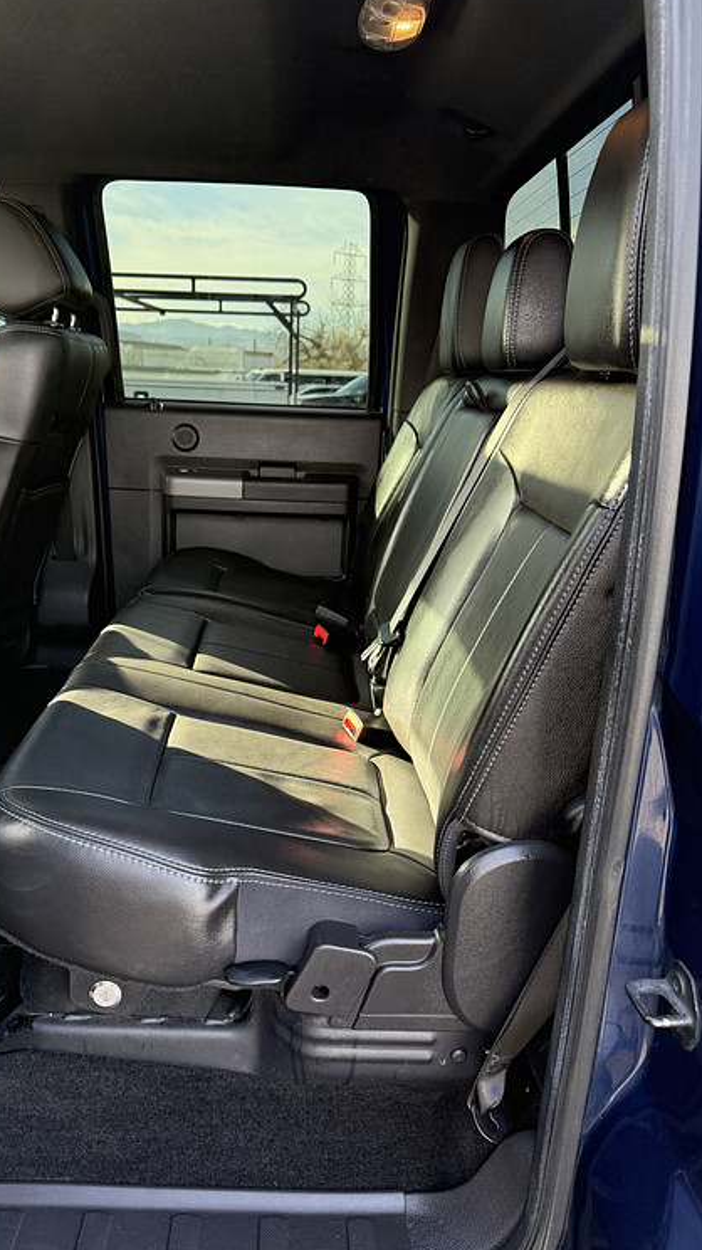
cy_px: 622
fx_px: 894
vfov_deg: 69.9
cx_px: 302
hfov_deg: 42.8
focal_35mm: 27
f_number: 1.78
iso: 200
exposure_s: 1/162
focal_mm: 6.76
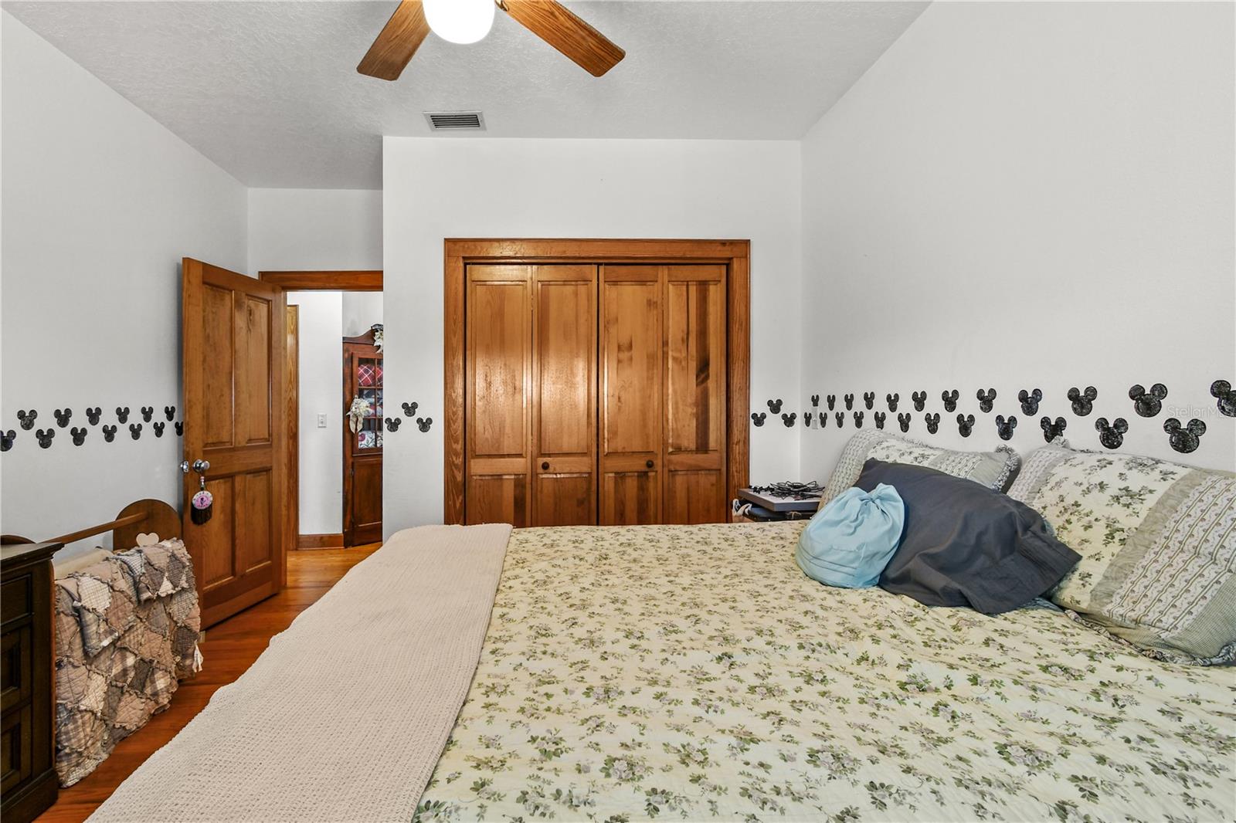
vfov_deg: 77.3
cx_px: 618
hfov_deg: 100.4
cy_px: 412
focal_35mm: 15
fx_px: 515
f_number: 7.1
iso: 100
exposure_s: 1/2
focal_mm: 10
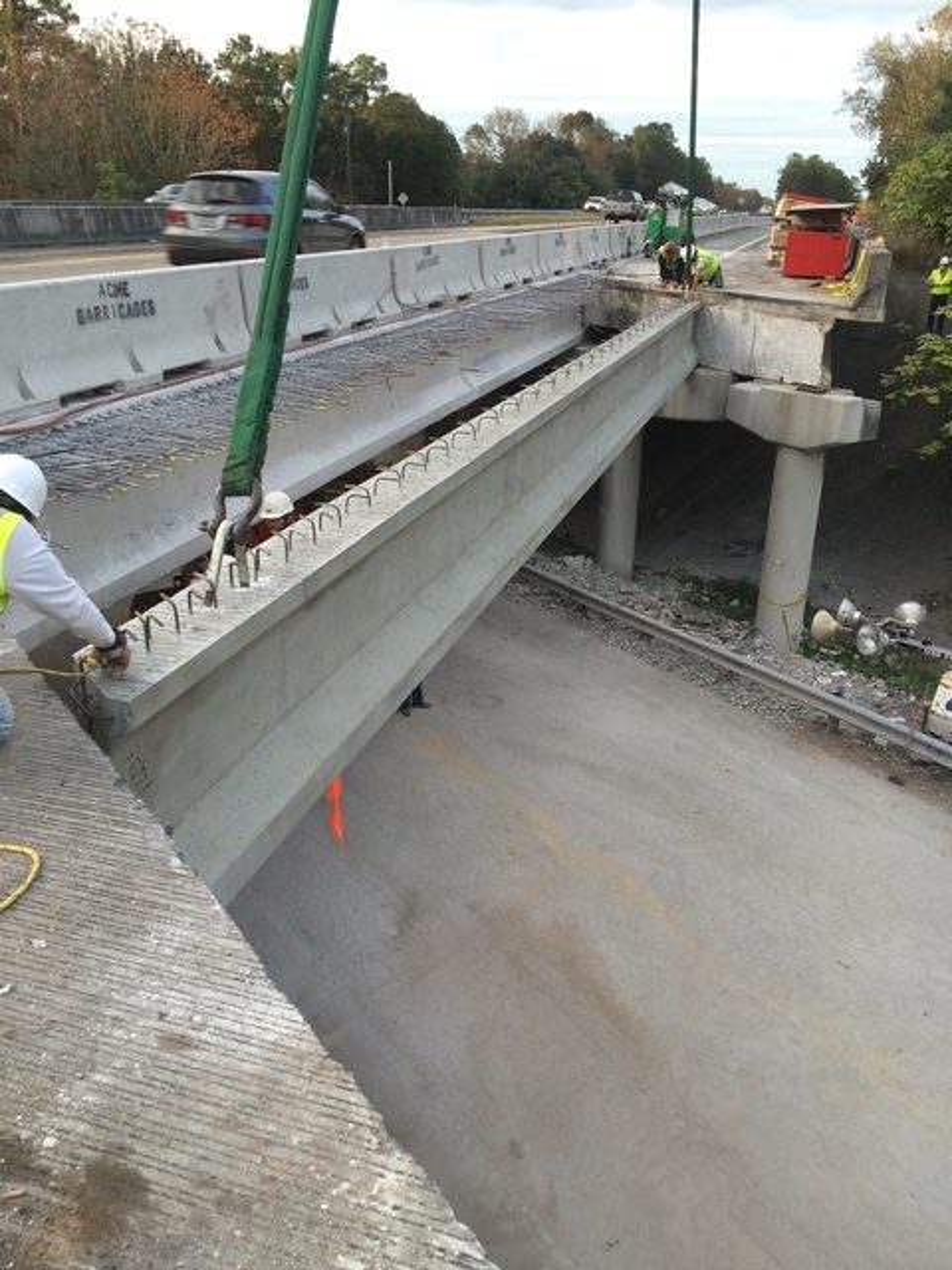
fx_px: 1063
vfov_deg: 61.7
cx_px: 476
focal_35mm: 29
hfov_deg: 48.2
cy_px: 635
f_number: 2.2
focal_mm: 4.15
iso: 40
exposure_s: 1/120
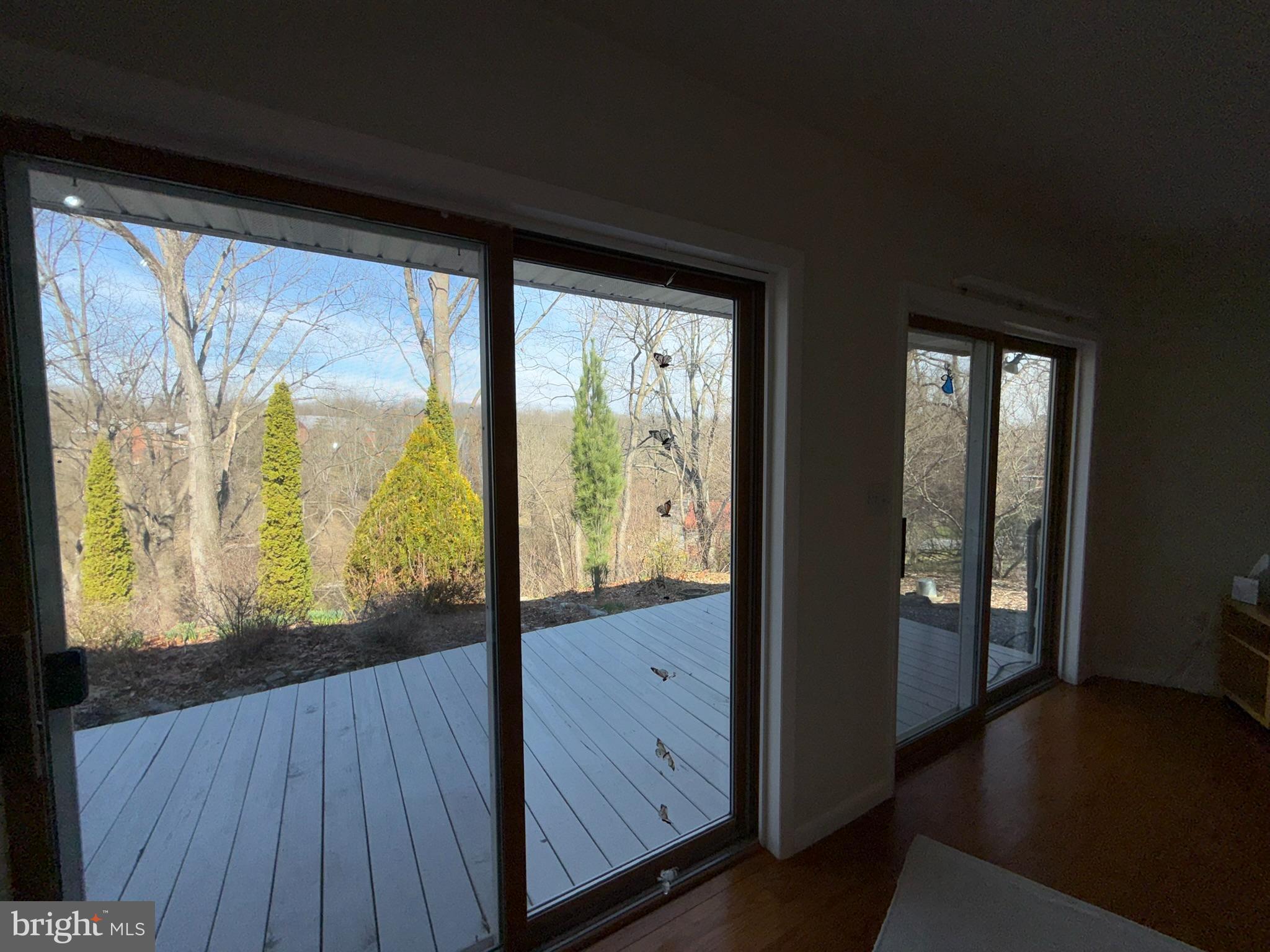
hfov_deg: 102.1
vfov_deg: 85.7
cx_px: 635
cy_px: 476
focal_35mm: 14
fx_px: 514
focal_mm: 2.22
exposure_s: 1/679
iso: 16
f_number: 2.2
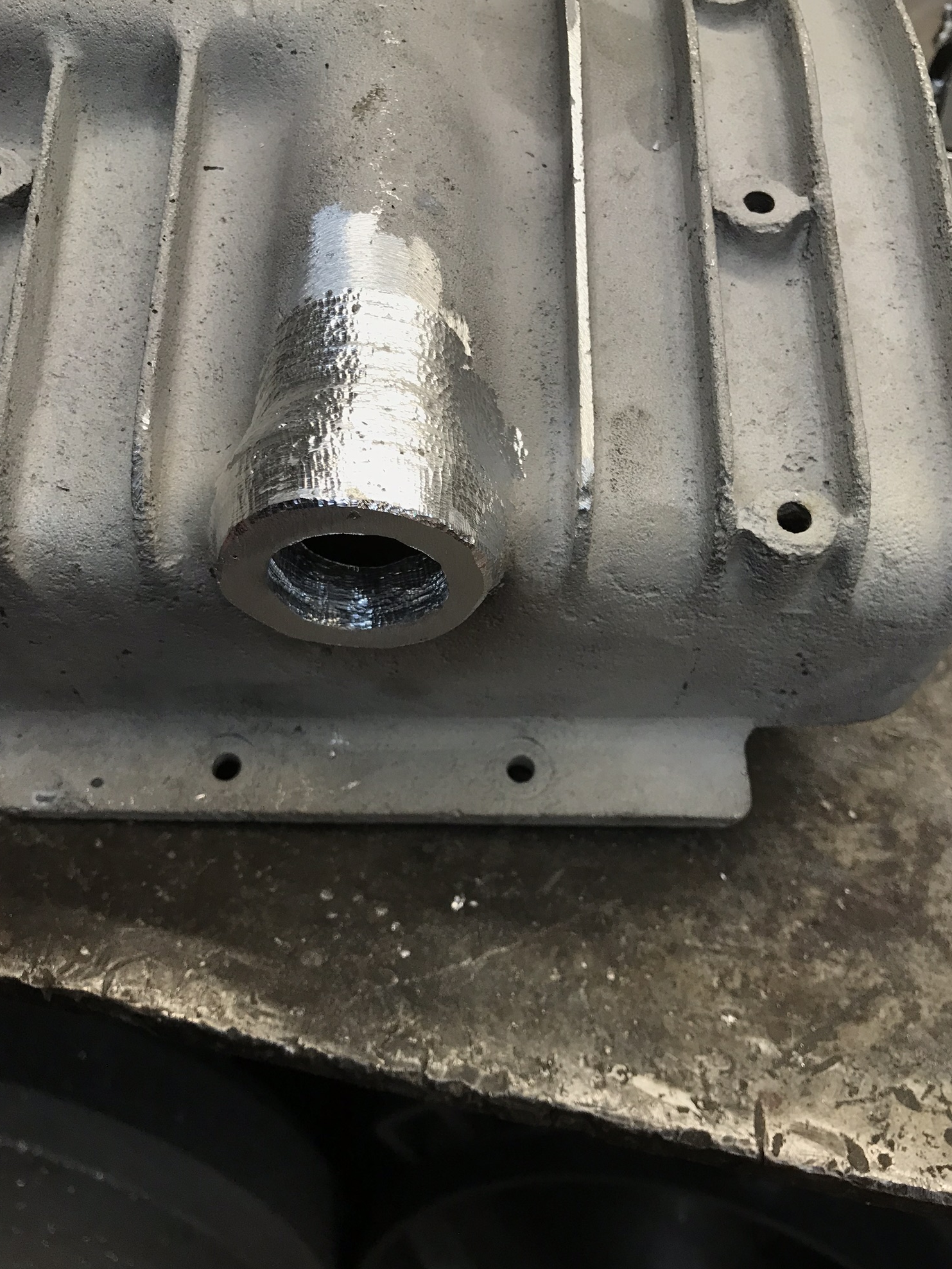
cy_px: 626
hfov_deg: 48.2
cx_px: 485
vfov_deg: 61.7
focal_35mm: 29
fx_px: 1063
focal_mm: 3.99
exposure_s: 1/33
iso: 25
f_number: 1.8
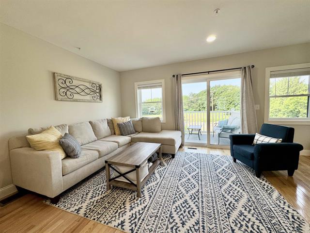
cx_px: 155
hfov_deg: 102.1
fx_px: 125
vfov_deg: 85.7
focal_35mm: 14
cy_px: 116
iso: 50
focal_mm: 2.22
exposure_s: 1/120
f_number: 2.2
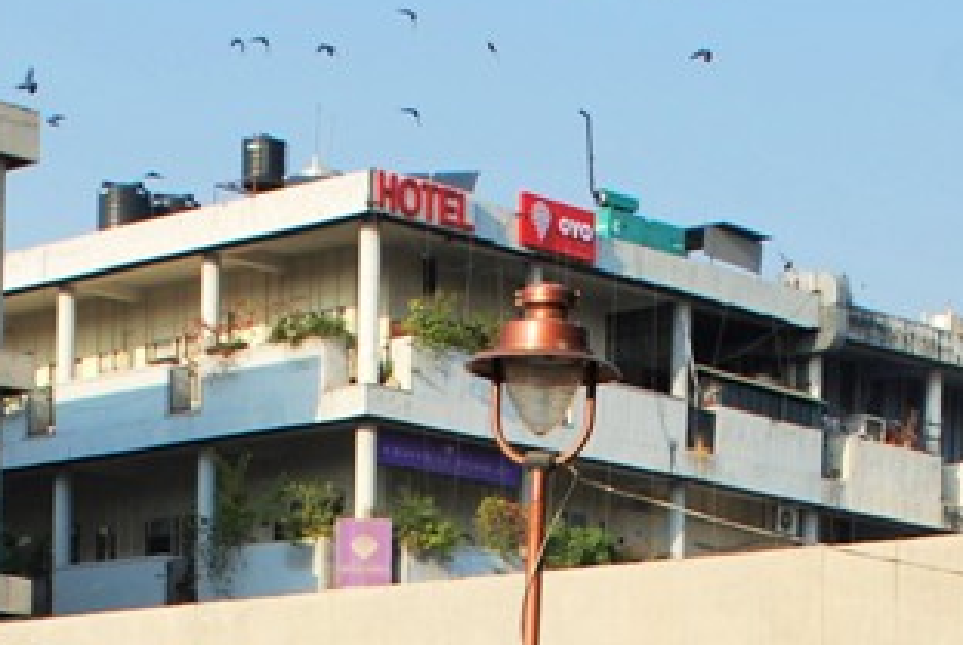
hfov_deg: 19.6
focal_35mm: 104
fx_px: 2786
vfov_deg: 12.2
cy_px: 1145
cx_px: 475
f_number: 8
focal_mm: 18
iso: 100
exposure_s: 1/250
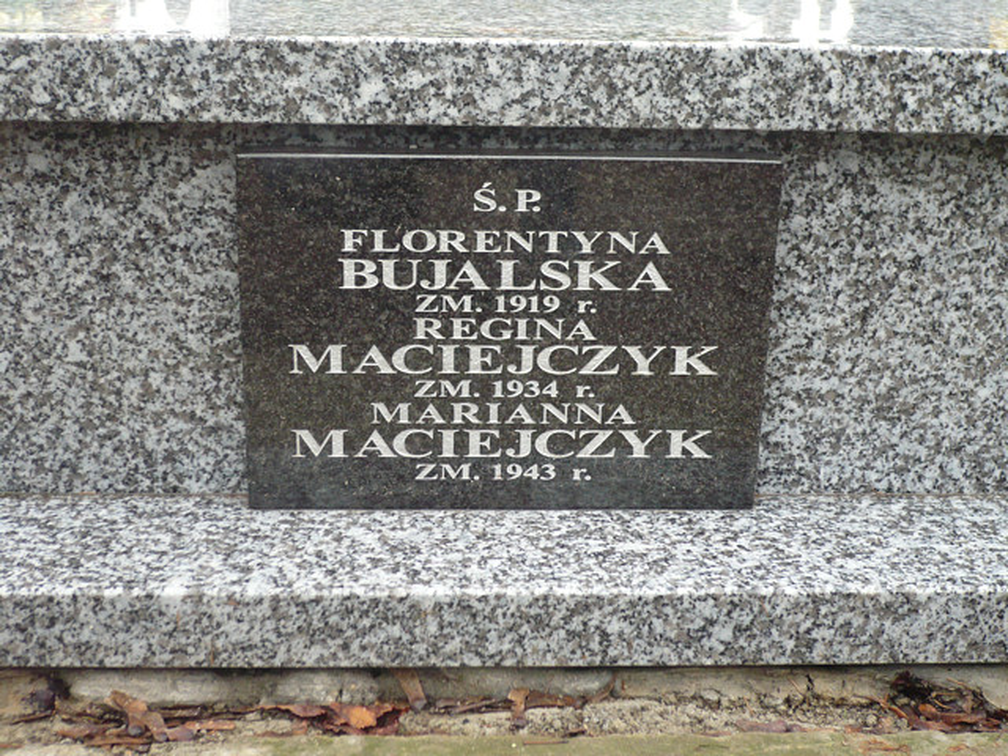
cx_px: 504
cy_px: 378
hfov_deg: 34.9
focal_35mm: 55
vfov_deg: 26.6
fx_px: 1602
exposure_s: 1/30
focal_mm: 9.1
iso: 160
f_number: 3.5
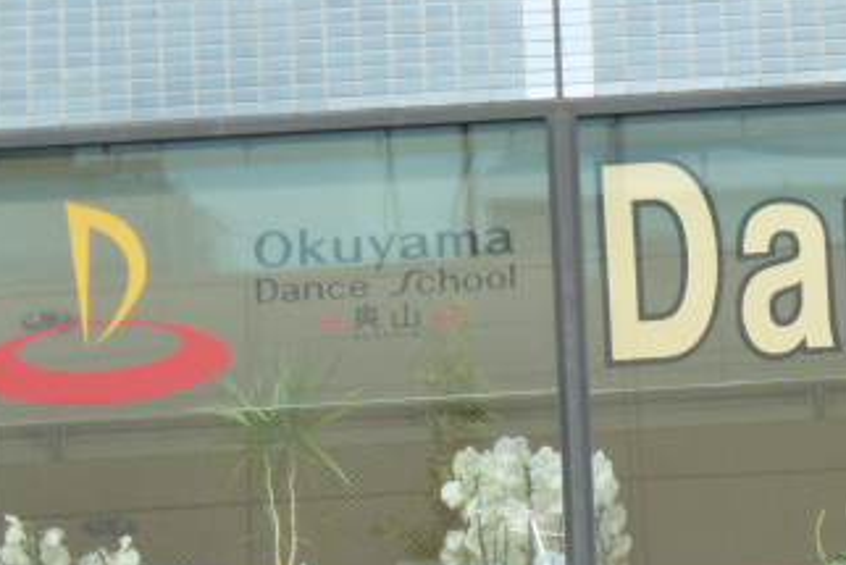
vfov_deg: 4.5
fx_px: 7147
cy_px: 426
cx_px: 573
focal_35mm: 304
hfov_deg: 6.8
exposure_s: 1/125
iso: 250
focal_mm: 24.1
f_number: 4.5
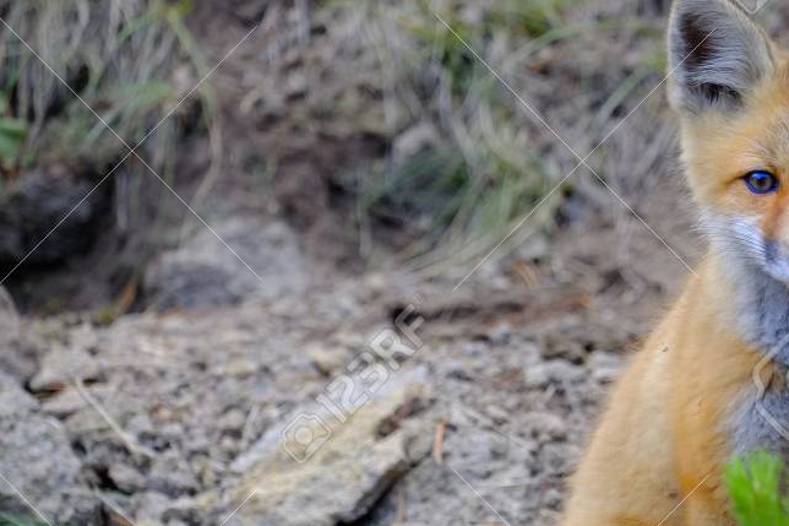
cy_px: 335
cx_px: 582
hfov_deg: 3.4
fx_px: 13277
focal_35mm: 606
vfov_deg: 2.3
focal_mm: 200
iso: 400
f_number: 4.8
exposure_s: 1/125
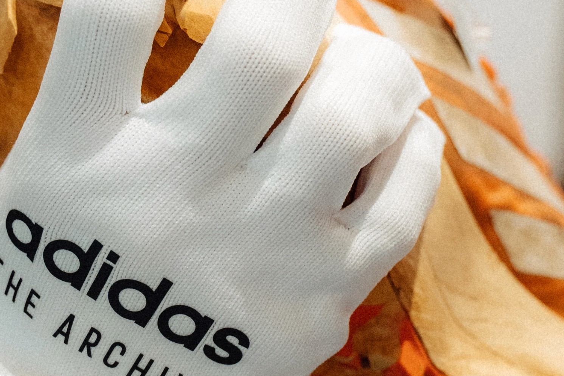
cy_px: 208
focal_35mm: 165
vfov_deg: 8.3
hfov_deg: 12.5
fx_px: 2585
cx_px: 272
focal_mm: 41
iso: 1000
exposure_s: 1/250
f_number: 2.8
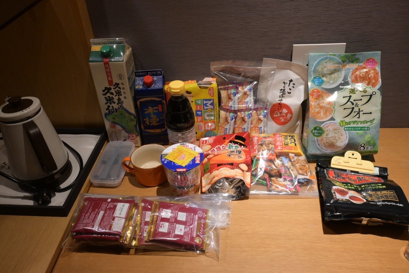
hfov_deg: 58.3
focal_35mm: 32
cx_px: 204
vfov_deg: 40.8
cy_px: 136
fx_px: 366
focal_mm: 21.5
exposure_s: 1/50
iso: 2000
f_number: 7.1
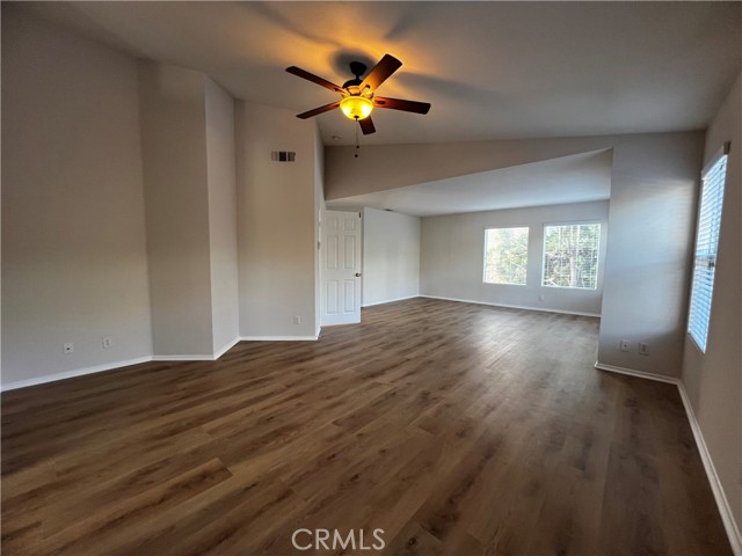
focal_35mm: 13
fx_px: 279
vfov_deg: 89.9
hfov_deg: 106.2
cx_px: 371
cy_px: 278
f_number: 1.8
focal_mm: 1.57
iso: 125
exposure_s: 1/60
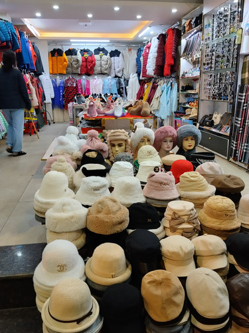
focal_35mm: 29
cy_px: 166
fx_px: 278
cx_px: 124
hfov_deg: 48.2
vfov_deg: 61.7
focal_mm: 4.22
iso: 80
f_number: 1.8
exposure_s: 1/33.3
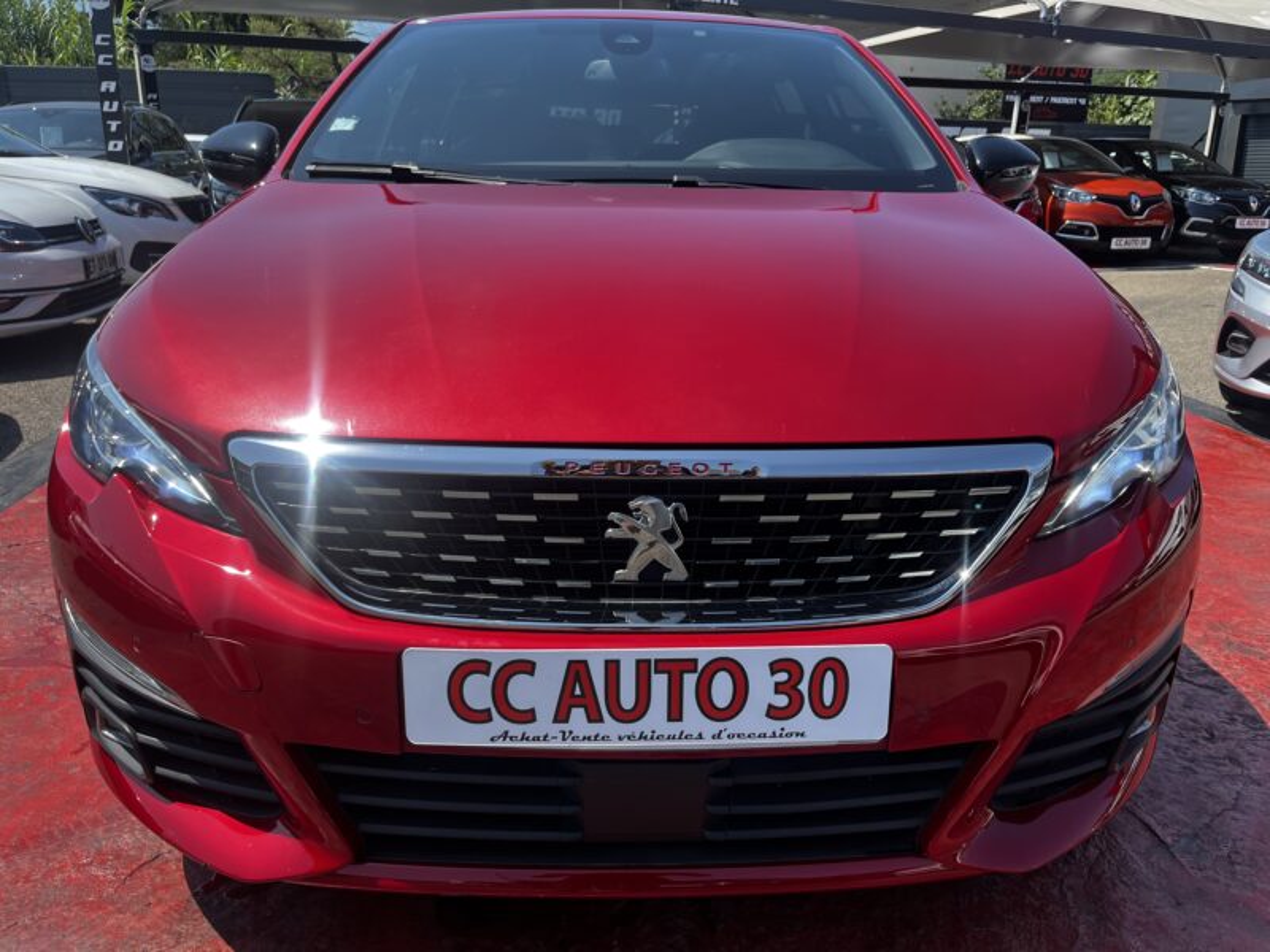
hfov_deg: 67.3
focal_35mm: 26
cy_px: 476
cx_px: 635
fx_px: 954
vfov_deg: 53.1
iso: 50
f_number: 1.6
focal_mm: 5.1
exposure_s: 1/1672
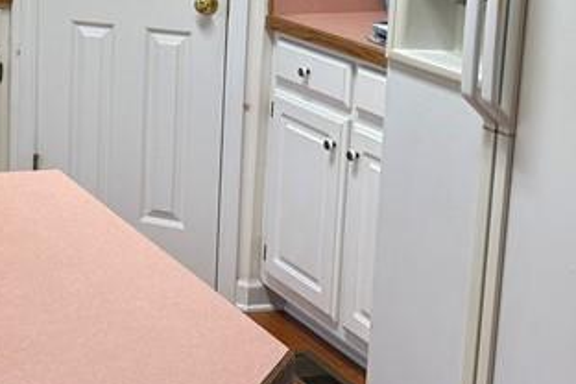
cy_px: 26
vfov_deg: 16.4
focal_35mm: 82
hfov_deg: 23.4
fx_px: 1312
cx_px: -41
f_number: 1.78
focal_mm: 6.76
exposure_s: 1/120
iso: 64
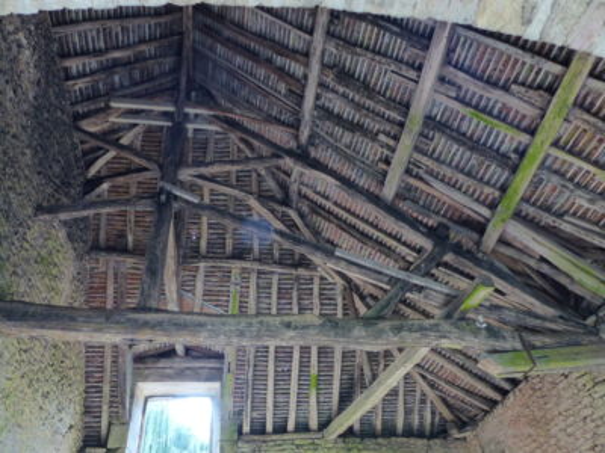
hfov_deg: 69.4
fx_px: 437
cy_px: 226
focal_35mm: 25
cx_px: 302
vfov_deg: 54.9
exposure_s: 1/60
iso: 400
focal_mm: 4.5
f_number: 2.8
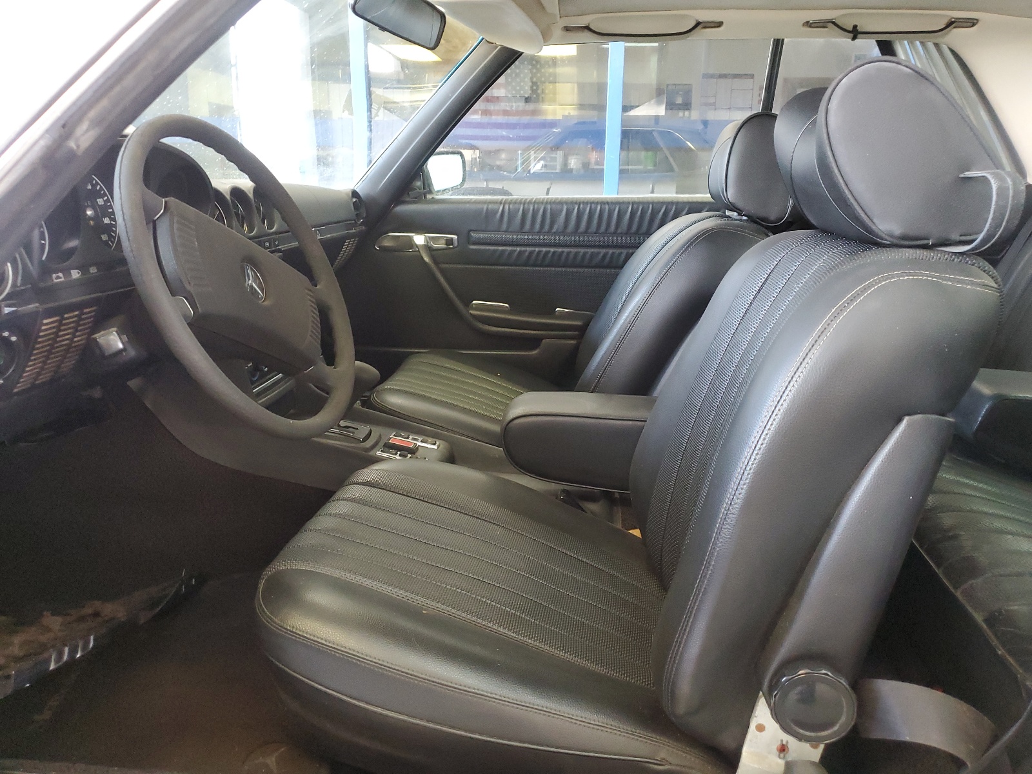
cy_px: 387
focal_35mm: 26
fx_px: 775
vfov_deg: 53.1
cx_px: 516
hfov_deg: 67.3
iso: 298
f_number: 1.5
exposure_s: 1/60.2
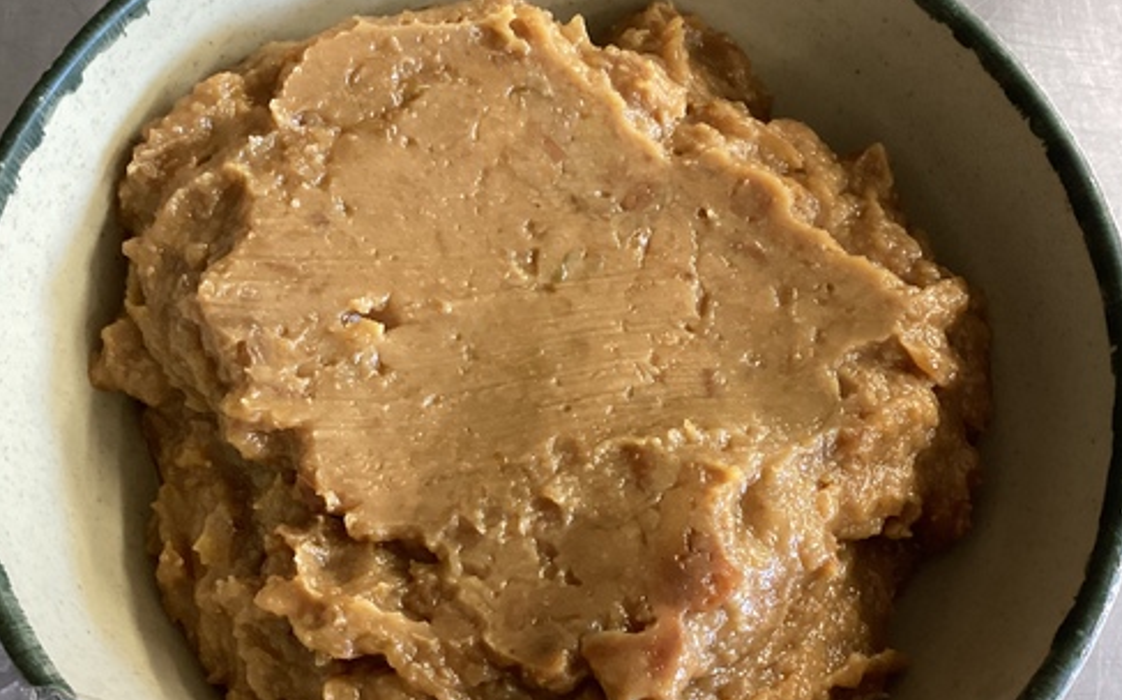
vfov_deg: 28.6
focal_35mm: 45
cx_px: 553
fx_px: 1376
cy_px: 385
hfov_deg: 44.4
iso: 320
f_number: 2.4
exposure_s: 1/33
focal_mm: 3.3
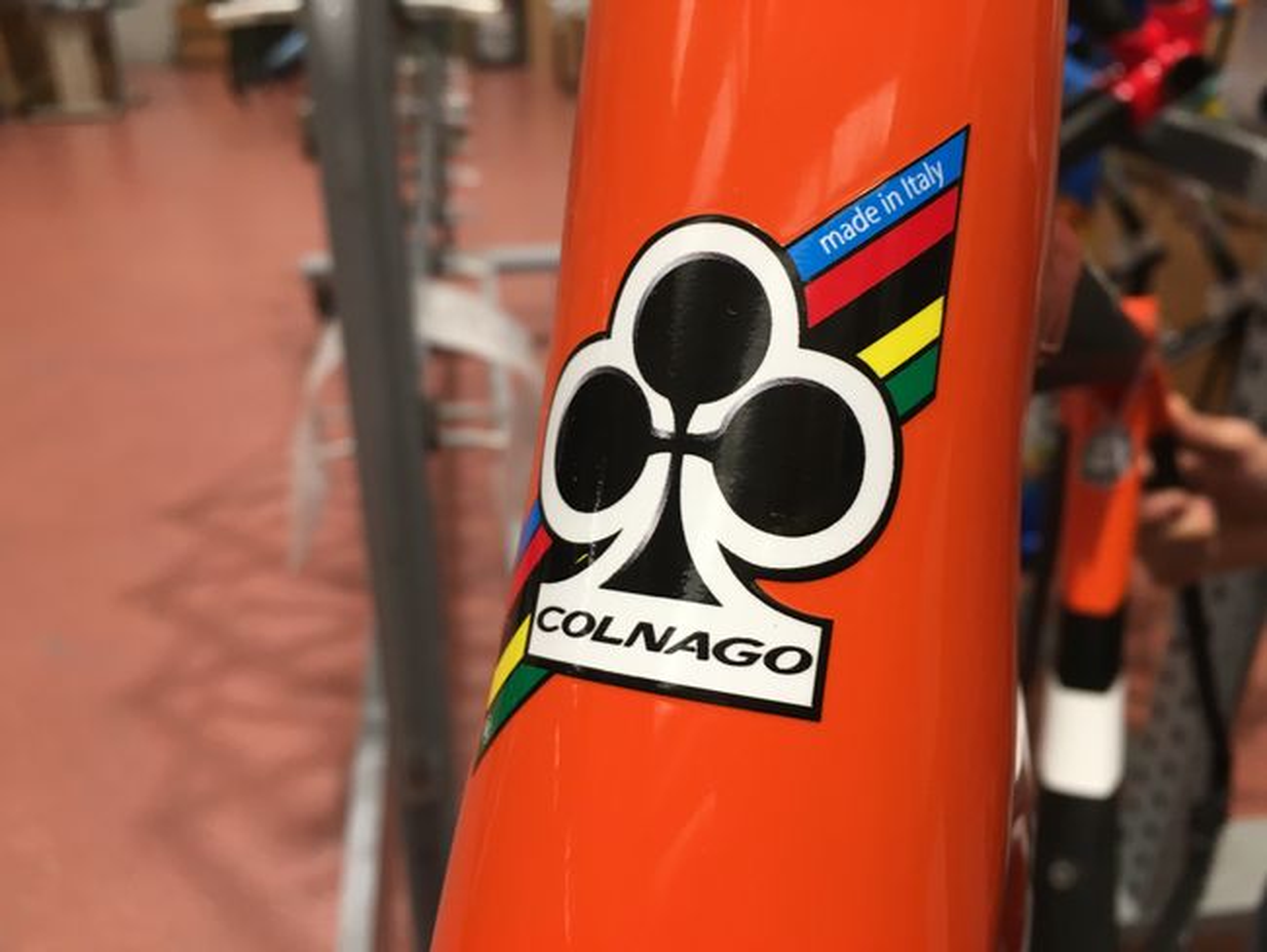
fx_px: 1062
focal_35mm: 29
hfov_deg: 61.6
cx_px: 634
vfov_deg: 48.3
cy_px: 476
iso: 80
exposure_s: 1/33
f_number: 2.2
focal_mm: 4.15
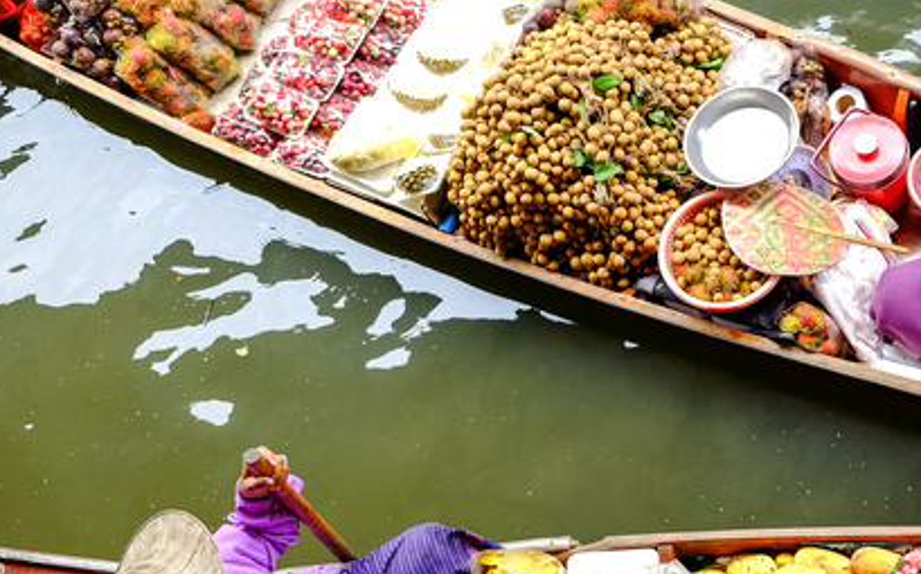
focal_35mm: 58
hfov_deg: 33.5
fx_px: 1455
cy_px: 376
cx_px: 811
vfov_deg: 22.2
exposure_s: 1/100
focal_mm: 20.5
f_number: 4
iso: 250
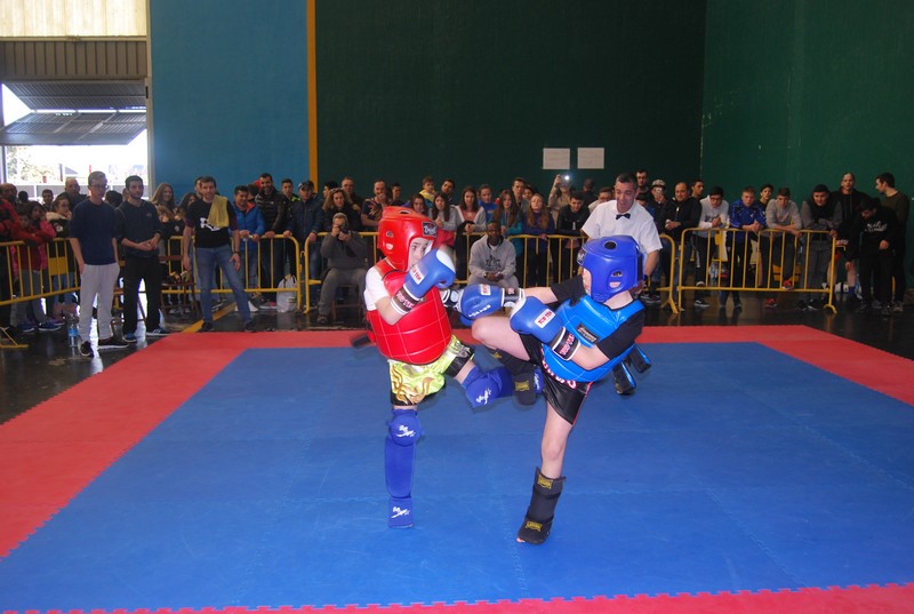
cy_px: 307
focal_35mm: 30
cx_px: 457
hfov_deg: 61.8
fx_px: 763
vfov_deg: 43.8
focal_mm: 20
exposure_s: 1/60
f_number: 3.8
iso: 250
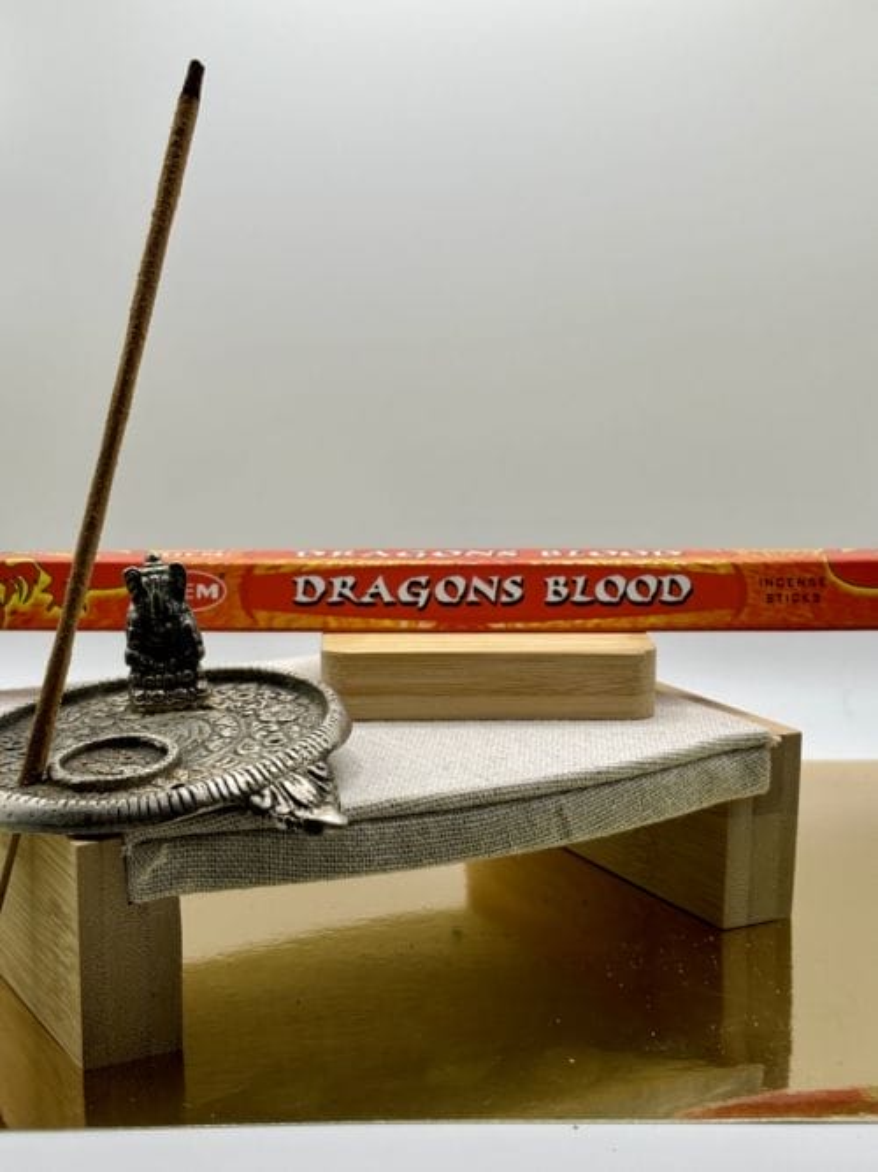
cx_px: 439
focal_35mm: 52
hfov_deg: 28.0
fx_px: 1759
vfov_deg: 36.8
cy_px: 586
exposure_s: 1/326
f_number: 1.6
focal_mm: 5.96
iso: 32
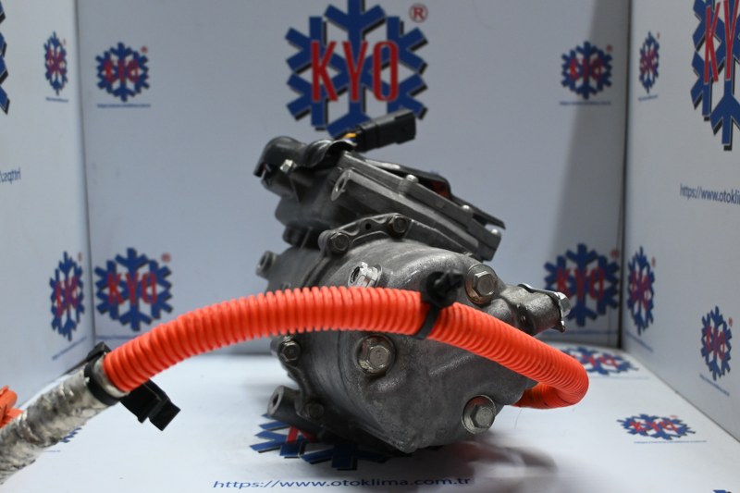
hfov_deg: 51.3
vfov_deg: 35.5
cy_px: 246
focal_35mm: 38
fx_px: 771
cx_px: 370
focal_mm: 25
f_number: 4.2
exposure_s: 1/125
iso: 1250
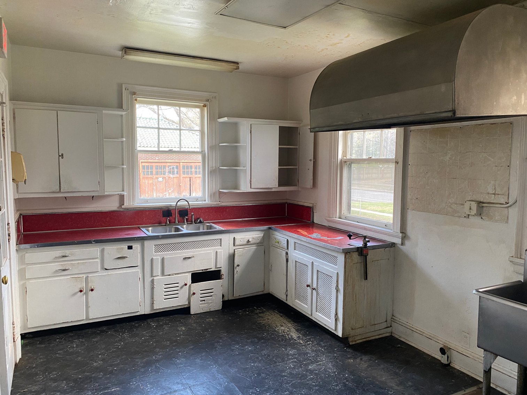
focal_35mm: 26
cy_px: 198
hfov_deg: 67.3
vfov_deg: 53.1
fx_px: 396
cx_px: 264
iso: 125
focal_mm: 4.25
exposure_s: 1/88
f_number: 1.8
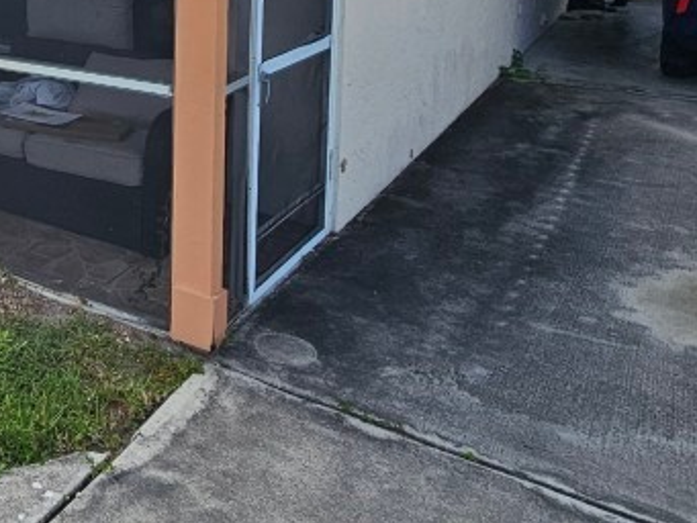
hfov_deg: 38.7
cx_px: -84
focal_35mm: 39
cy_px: -31
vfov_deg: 33.0
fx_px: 786
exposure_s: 1/1488
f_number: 2.2
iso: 50
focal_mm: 2.2
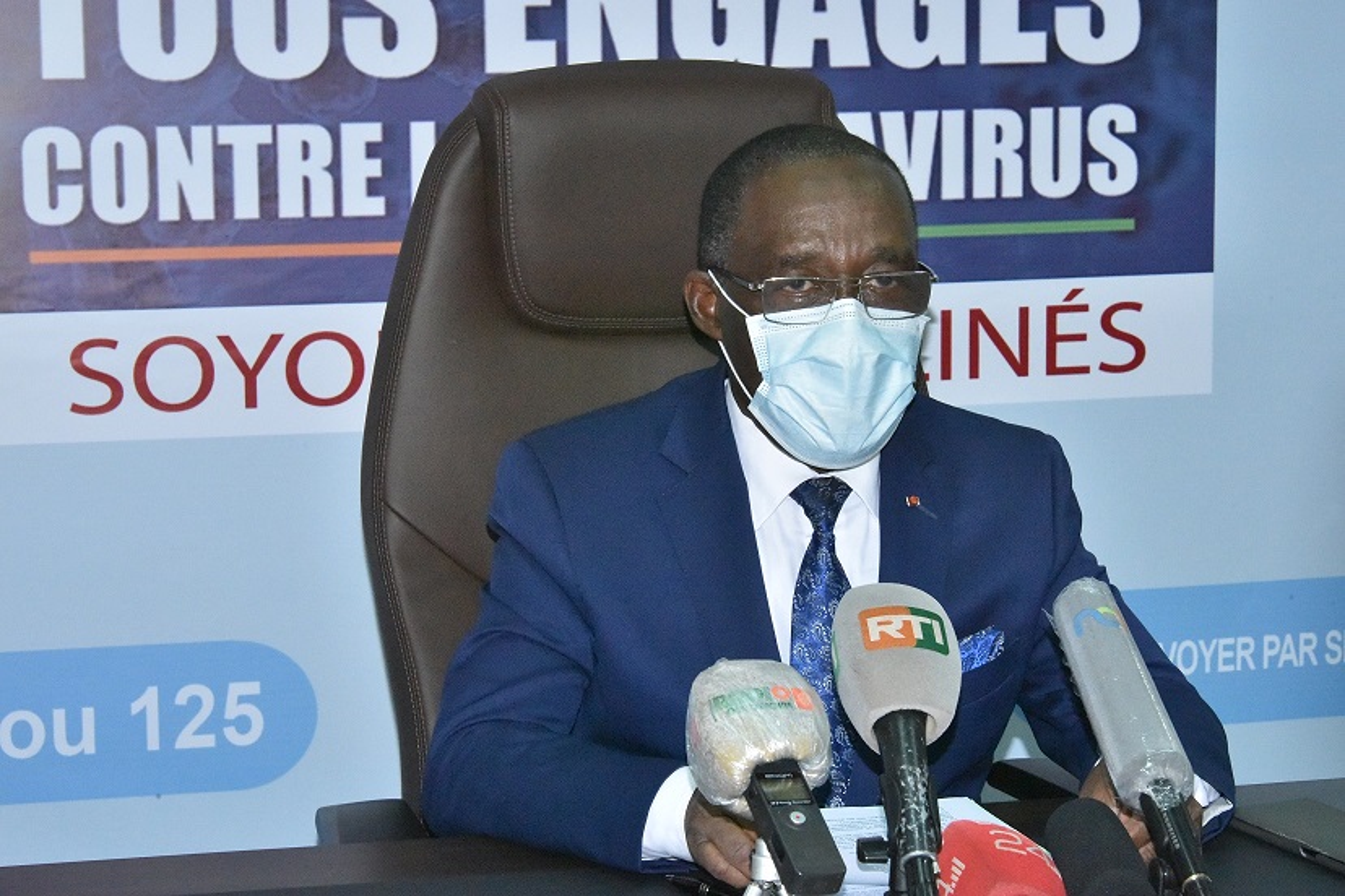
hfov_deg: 20.4
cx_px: 672
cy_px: 448
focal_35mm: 100
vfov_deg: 13.7
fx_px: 3736
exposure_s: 1/125
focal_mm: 100
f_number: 16
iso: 12800
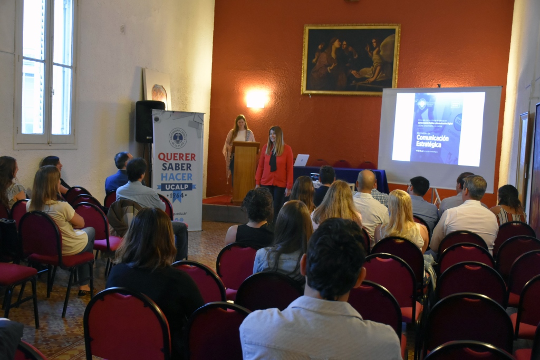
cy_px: 180
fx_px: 585
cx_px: 270
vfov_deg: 34.2
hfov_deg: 49.5
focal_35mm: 39
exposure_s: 1/80
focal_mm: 26
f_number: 4.5
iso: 3200
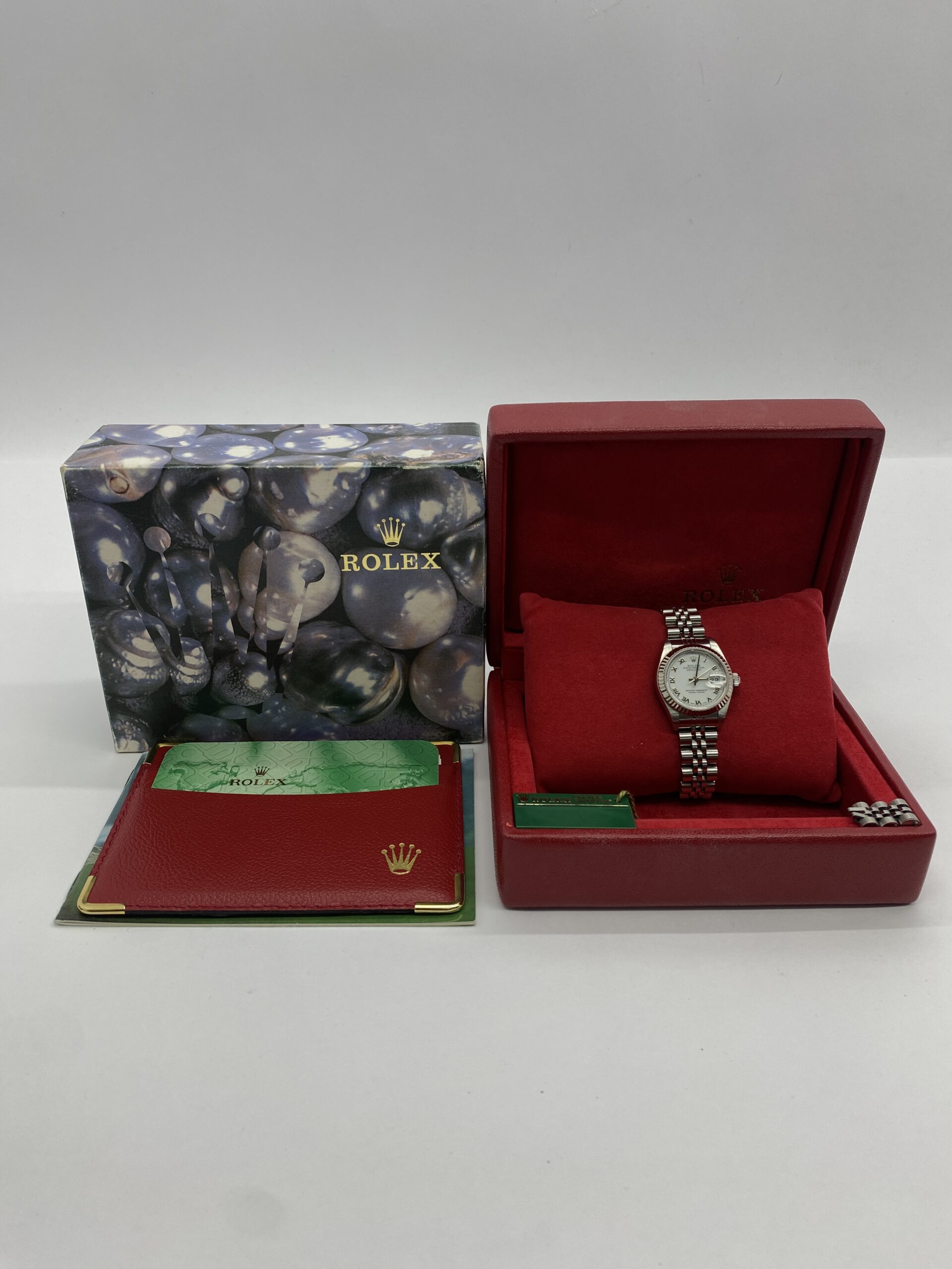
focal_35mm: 26
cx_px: 476
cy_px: 634
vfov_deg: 67.3
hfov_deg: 53.1
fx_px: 953
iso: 32
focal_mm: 4.25
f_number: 1.8
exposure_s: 1/101
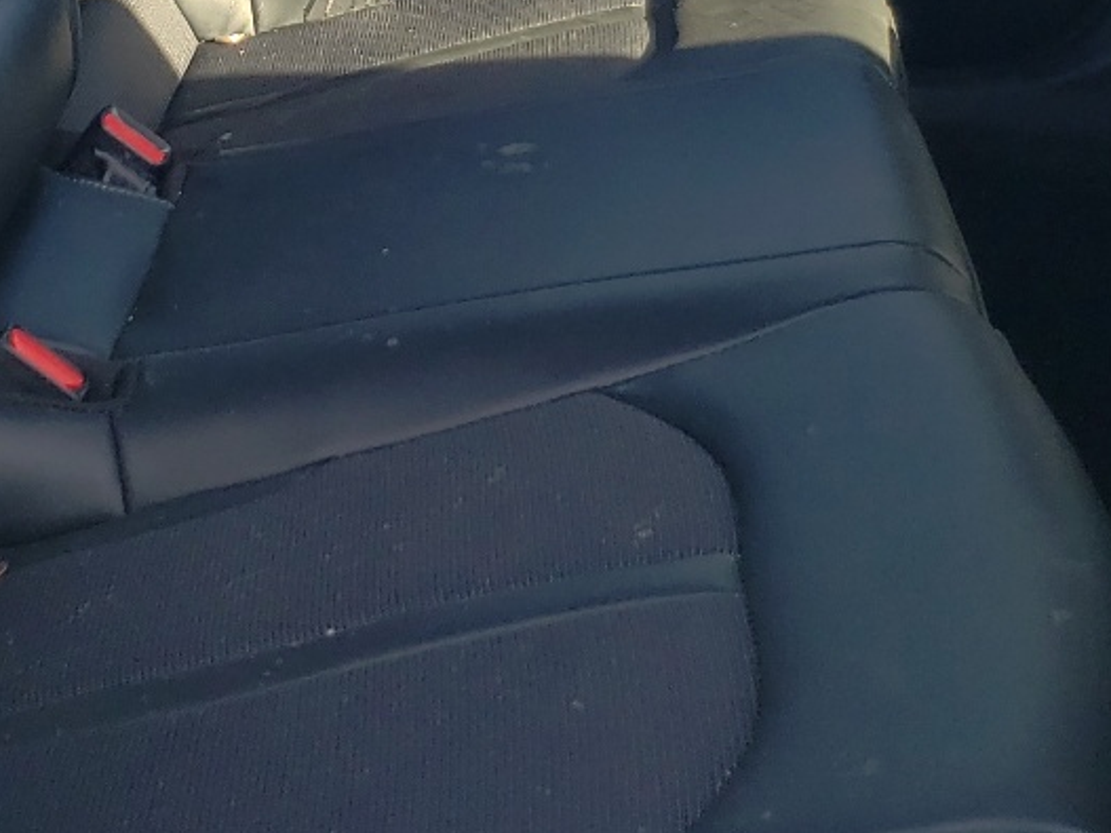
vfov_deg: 18.1
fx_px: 2535
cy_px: -42
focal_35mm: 79
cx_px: 392
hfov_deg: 24.6
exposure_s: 1/357
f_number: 1.5
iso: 50
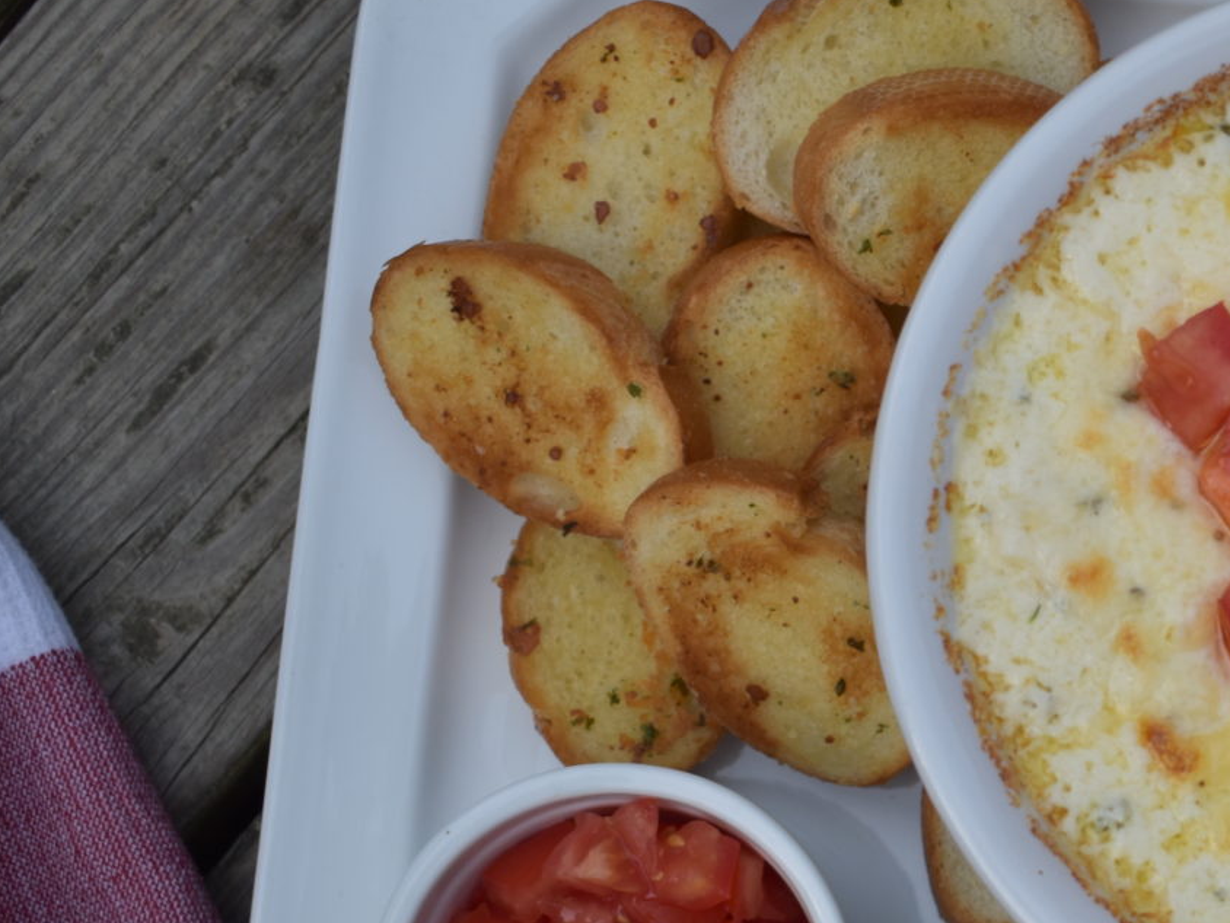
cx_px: 1300
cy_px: 683
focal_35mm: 84
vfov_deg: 17.5
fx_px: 2985
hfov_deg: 22.2
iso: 200
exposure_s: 1/1600
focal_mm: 24
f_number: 4
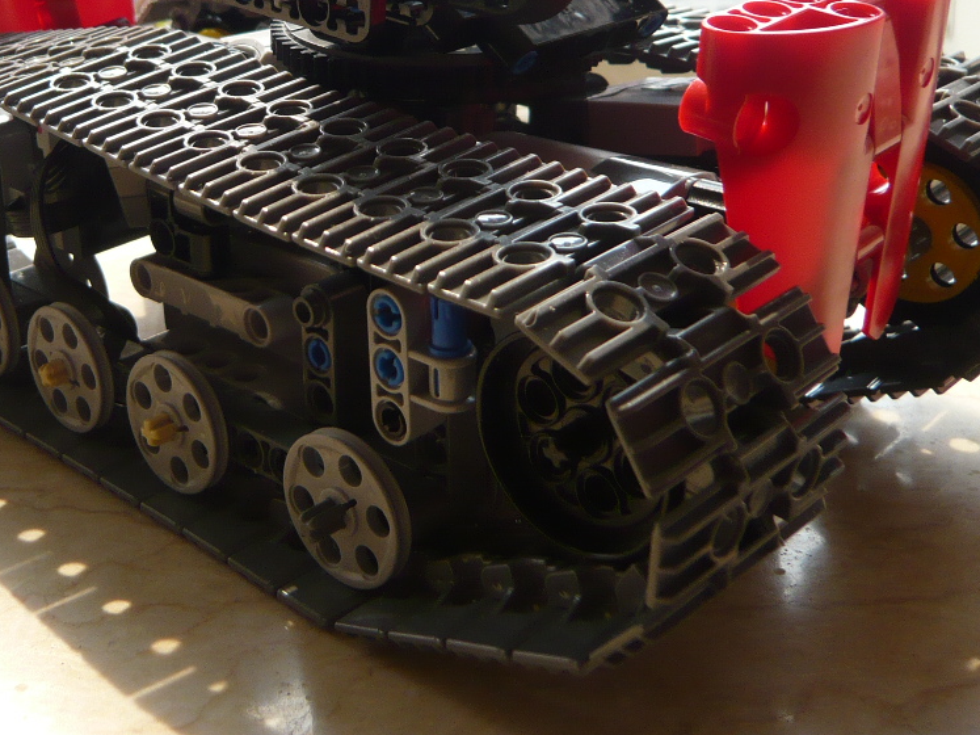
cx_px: 308
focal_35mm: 48
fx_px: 1359
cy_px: 125
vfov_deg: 29.4
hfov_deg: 39.1
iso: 100
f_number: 2.8
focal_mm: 4.6
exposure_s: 1/200
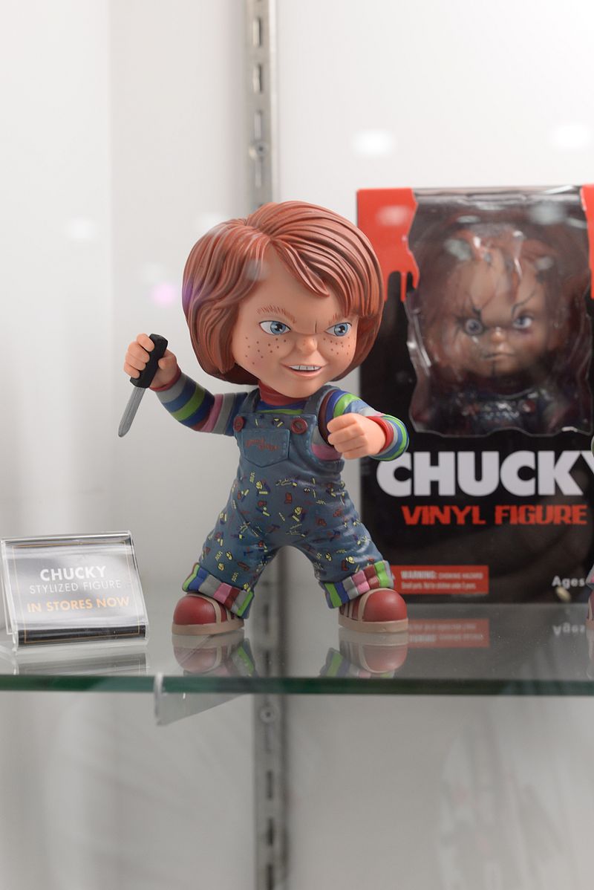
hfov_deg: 27.0
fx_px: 1236
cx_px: 297
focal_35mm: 50
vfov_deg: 39.6
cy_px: 445
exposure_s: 1/125
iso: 1600
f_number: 5.6
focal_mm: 50
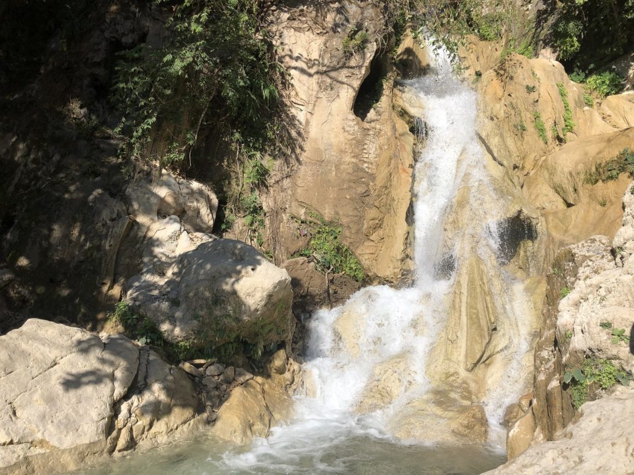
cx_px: 317
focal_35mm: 28
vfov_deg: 49.7
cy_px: 238
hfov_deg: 63.4
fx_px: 513
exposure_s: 1/2667
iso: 20
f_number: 1.8
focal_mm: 3.99
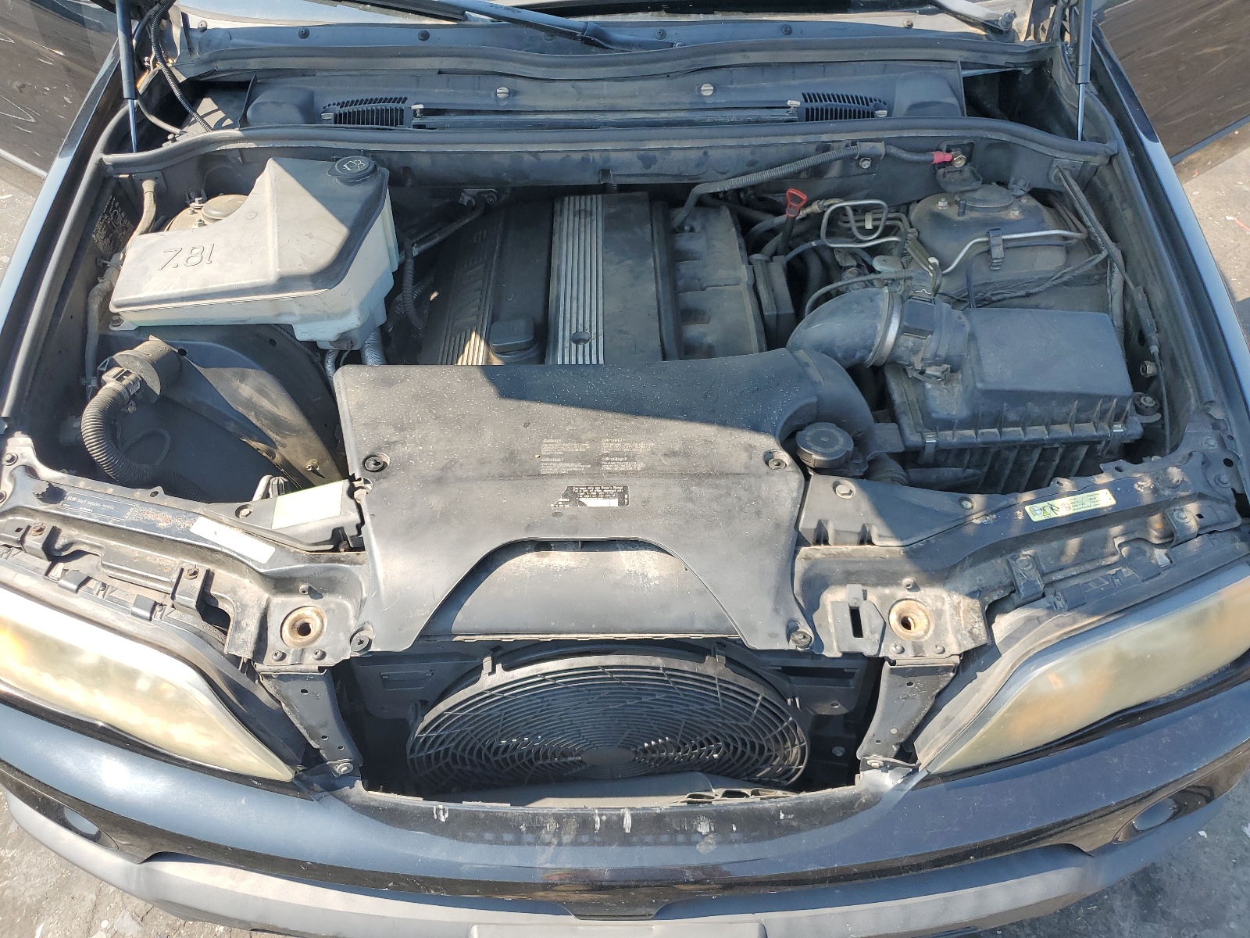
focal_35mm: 26
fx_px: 939
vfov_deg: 53.1
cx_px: 625
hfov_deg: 67.3
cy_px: 469
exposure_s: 1/714
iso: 50
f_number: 1.5
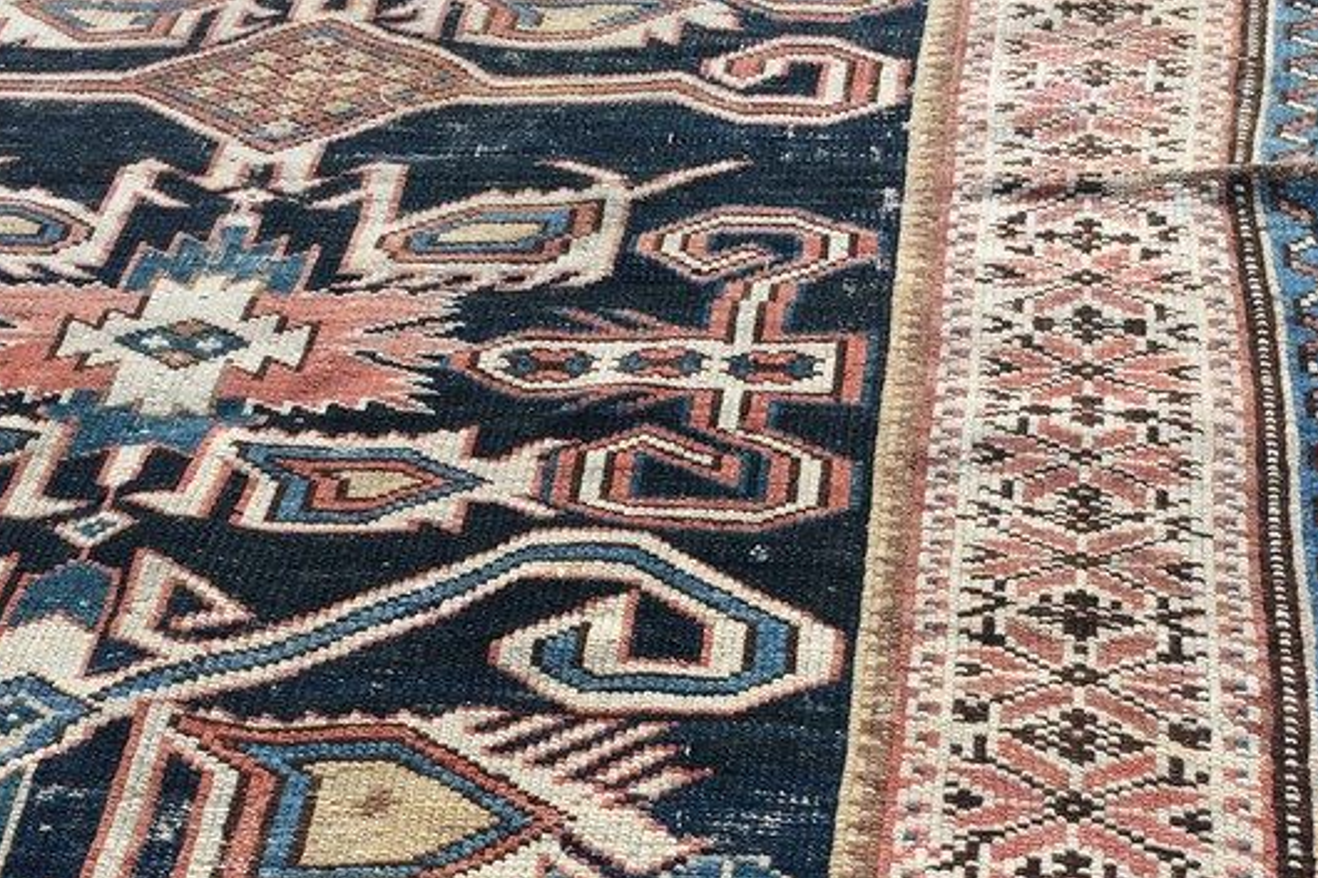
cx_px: 724
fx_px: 1940
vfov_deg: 25.1
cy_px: 710
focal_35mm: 53
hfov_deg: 37.5
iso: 40
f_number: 2.2
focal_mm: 4.12
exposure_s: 1/1466
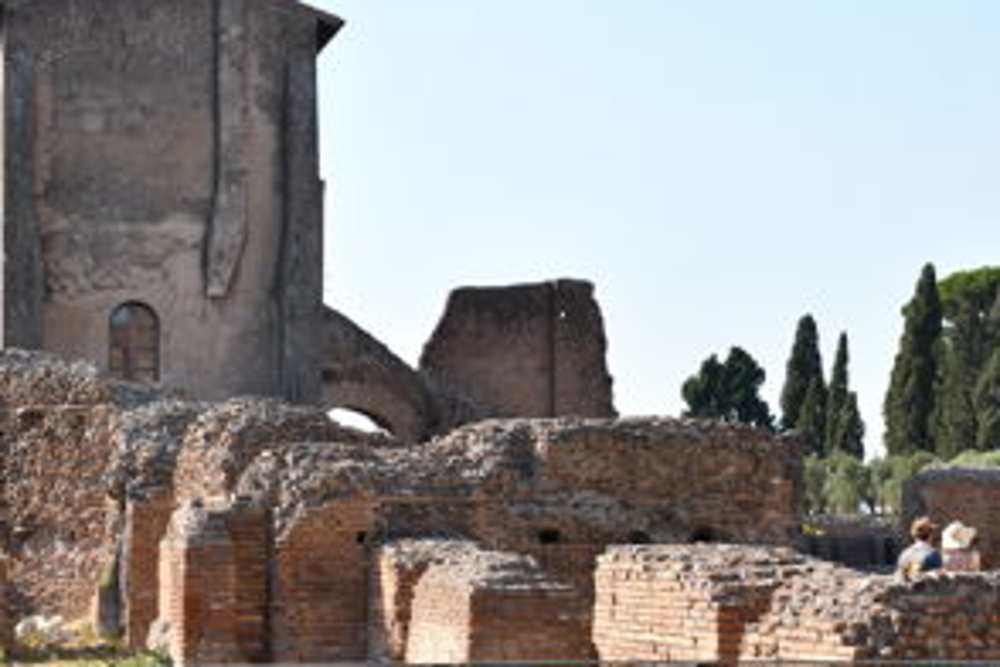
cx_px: 503
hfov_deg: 19.3
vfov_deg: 12.9
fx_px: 2944
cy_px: 308
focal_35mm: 106
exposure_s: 1/400
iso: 100
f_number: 5
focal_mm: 52
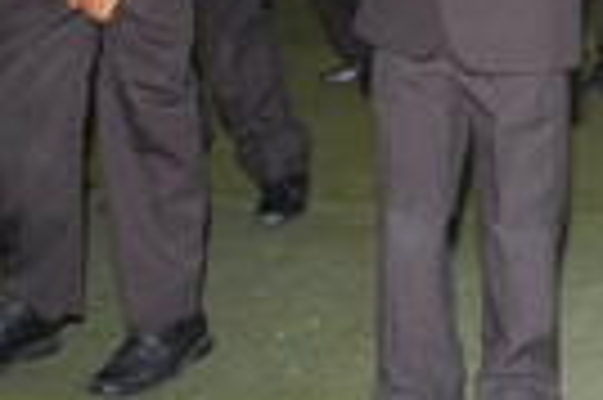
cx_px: 788
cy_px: -148
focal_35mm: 90
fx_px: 1506
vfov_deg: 14.4
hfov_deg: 20.6
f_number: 4
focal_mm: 18
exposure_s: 1/60
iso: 400
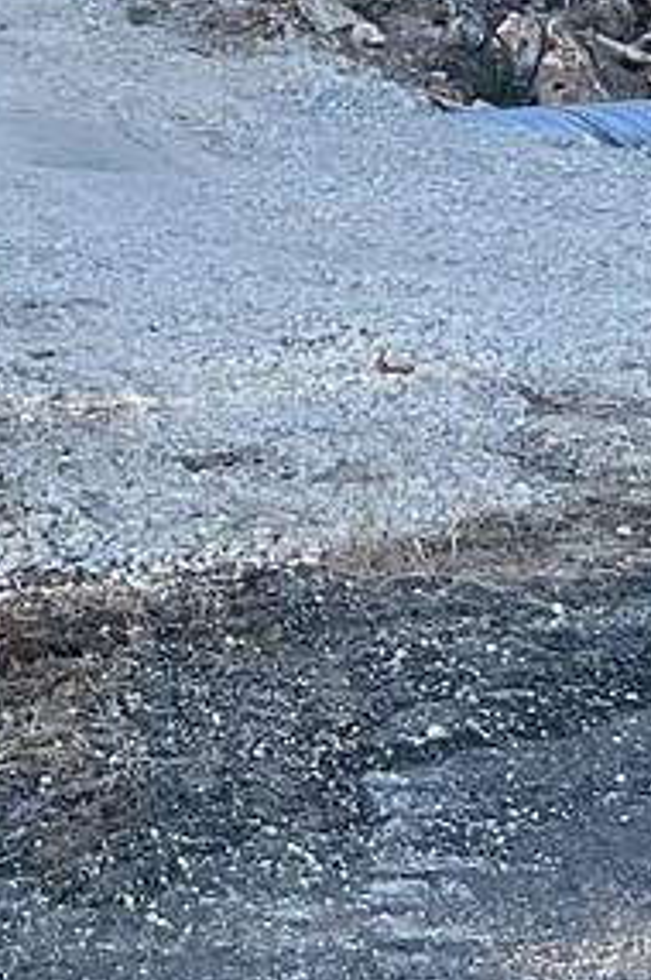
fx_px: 4133
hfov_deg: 8.7
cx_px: -428
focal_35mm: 152
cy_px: -387
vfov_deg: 13.0
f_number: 1.8
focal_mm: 3
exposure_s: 1/316
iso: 16
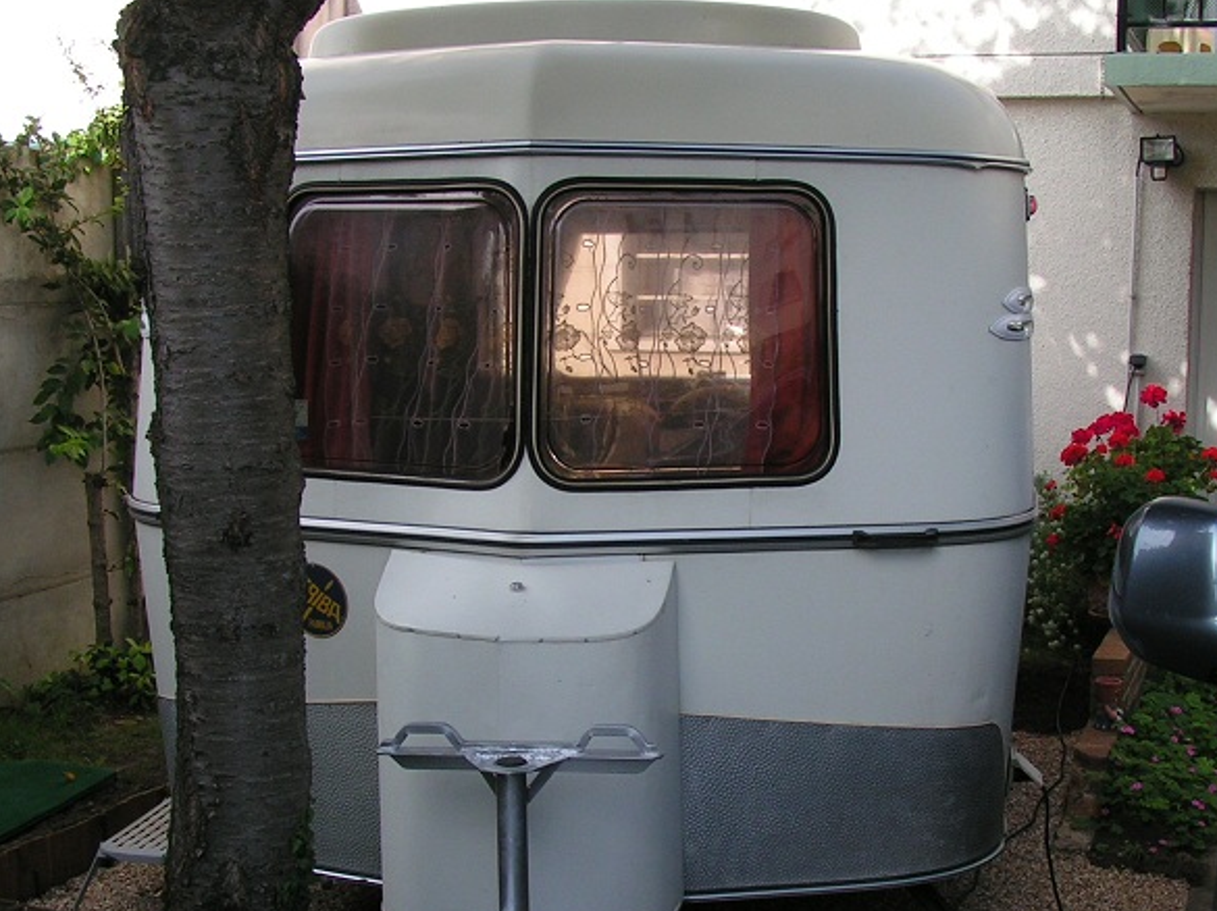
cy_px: 530
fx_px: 1827
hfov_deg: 36.8
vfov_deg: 28.0
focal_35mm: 52
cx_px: 645
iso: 50
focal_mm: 5.8
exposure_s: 1/125
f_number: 5.6
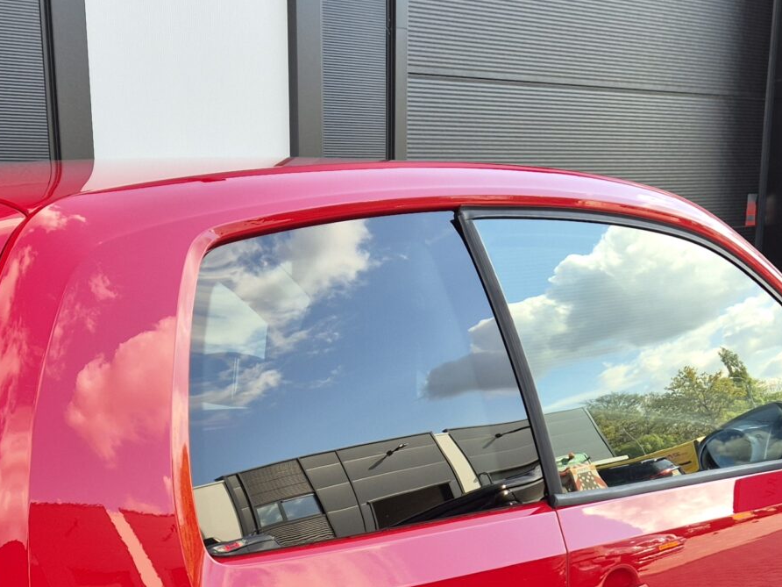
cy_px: 700
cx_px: 201
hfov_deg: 29.0
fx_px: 1491
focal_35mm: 66
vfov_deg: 20.8
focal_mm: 5.4
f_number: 1.8
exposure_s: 1/253
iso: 25
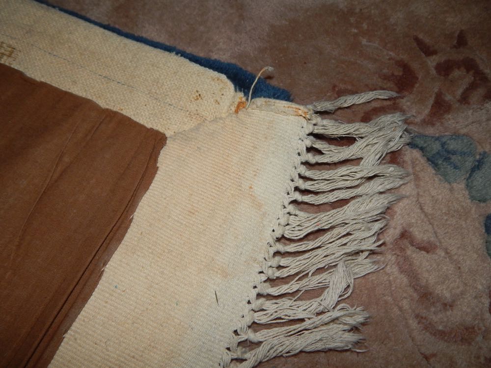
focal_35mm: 28
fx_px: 397
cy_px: 184
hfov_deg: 63.4
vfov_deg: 49.7
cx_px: 246
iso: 200
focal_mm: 5.1
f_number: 6.3
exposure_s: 1/30
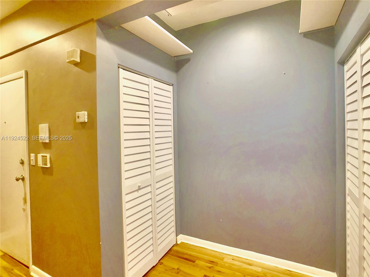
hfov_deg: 63.5
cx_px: 185
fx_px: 299
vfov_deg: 49.7
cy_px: 138
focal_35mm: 28
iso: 64
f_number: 1.8
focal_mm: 4
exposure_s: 1/30
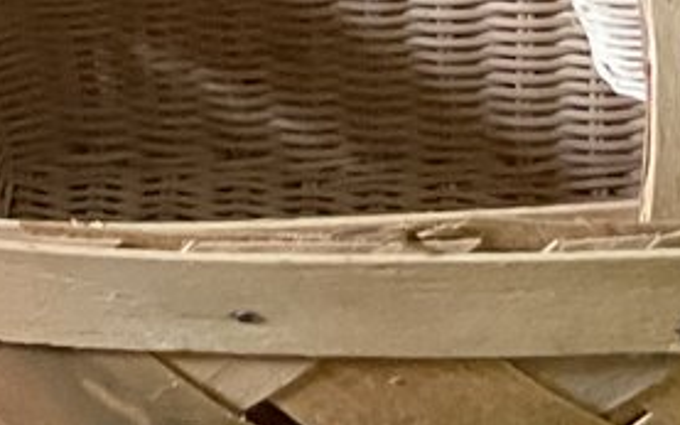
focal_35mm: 168
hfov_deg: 12.3
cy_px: -615
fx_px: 3113
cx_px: -4
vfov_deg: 7.3
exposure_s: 1/60
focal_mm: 3
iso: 160
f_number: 1.8
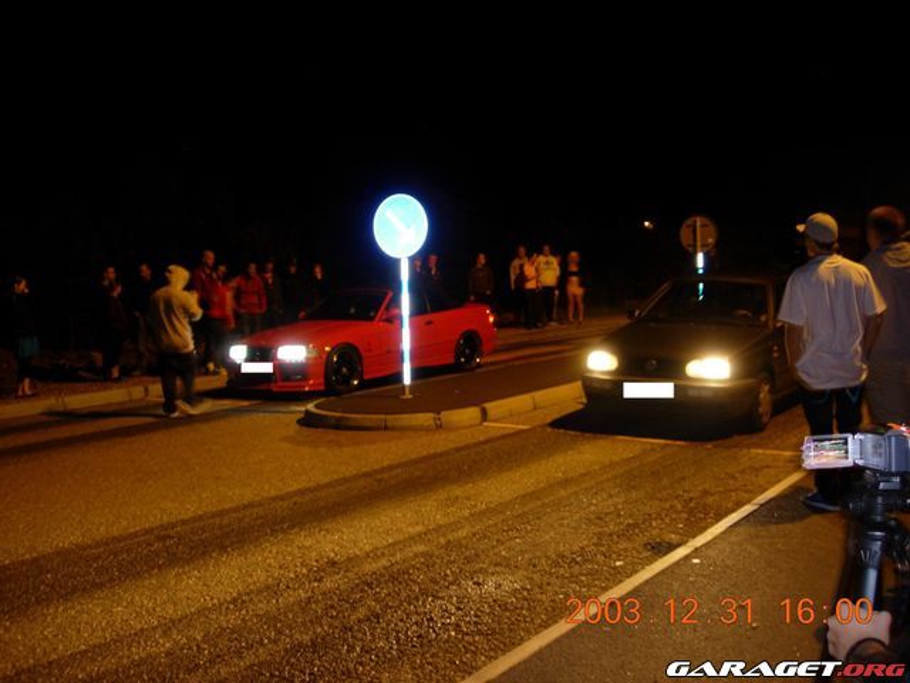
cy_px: 342
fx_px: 999
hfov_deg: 49.0
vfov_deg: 37.7
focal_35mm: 38
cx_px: 455
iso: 79
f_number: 2.8
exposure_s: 1/2.6
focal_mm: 7.8
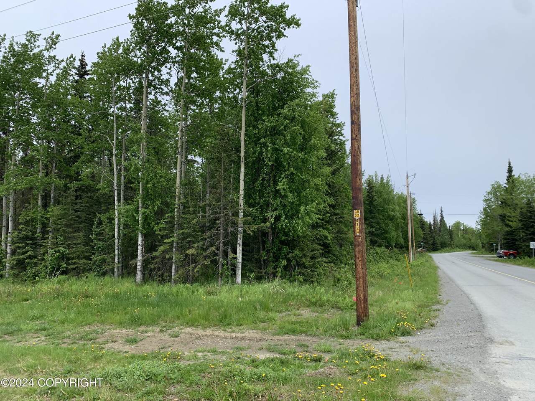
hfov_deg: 67.3
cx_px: 268
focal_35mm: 26
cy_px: 200
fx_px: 402
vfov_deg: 53.1
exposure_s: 1/1536
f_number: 1.8
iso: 25
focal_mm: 4.25
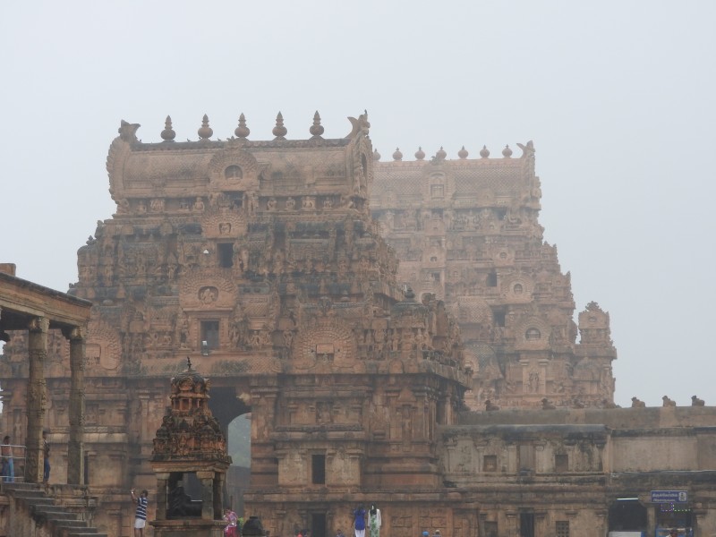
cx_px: 358
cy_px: 268
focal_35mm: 115
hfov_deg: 17.1
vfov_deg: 12.9
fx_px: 2379
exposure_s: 1/200
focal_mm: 20.6
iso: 100
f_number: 5
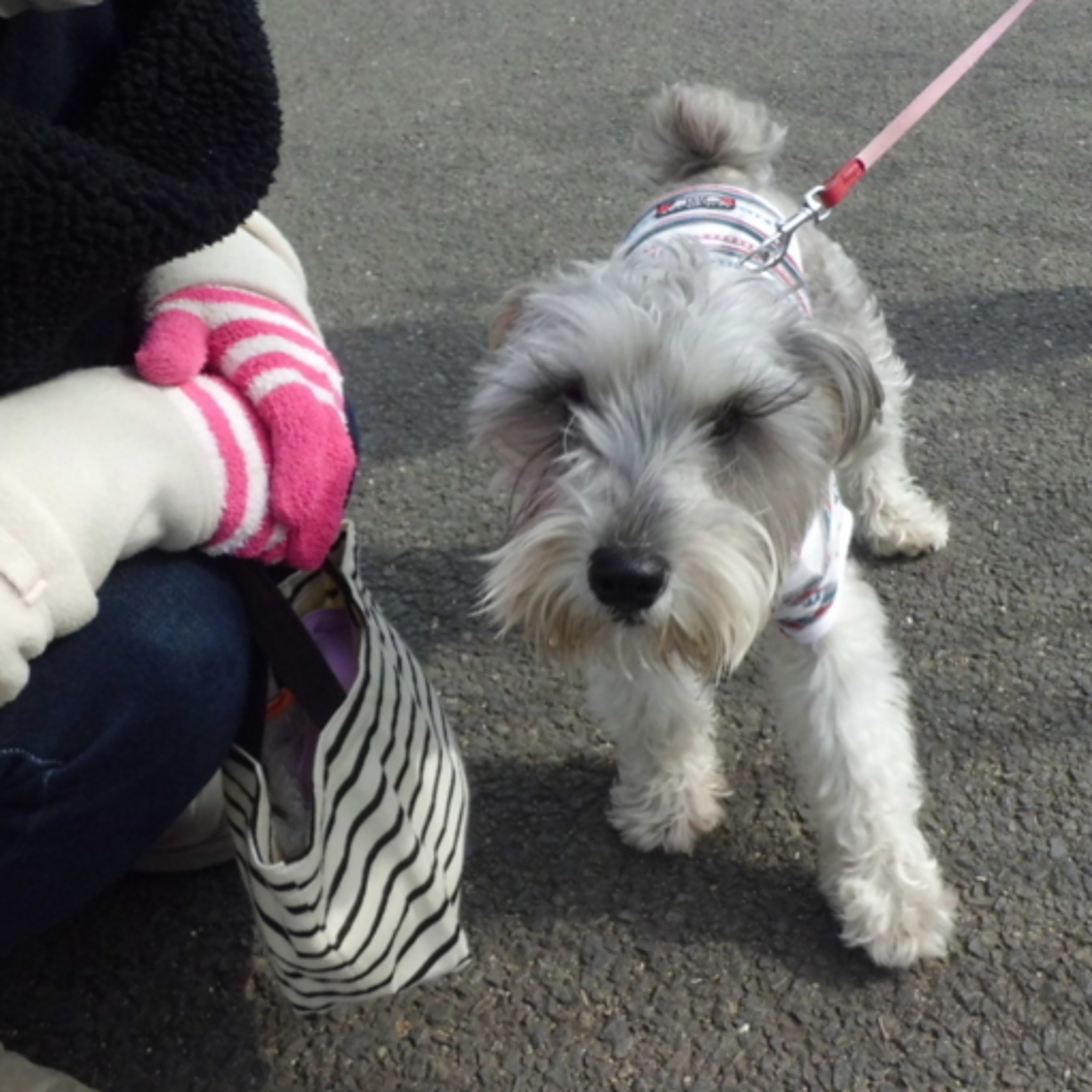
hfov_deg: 45.4
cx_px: 727
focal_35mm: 36
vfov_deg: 46.0
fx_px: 1285
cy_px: 479
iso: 100
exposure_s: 1/160
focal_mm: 4.7
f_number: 7.9
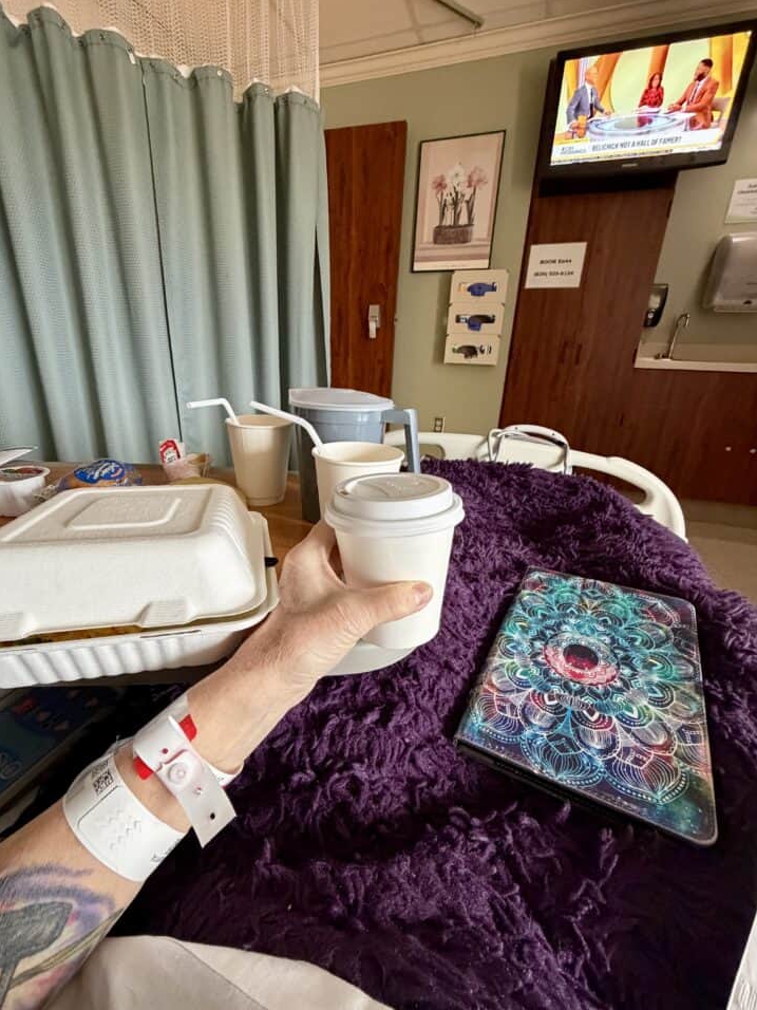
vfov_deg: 98.2
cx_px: 353
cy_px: 503
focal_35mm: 15
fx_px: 437
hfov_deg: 81.6
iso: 640
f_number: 2.2
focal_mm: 2.22
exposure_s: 1/60
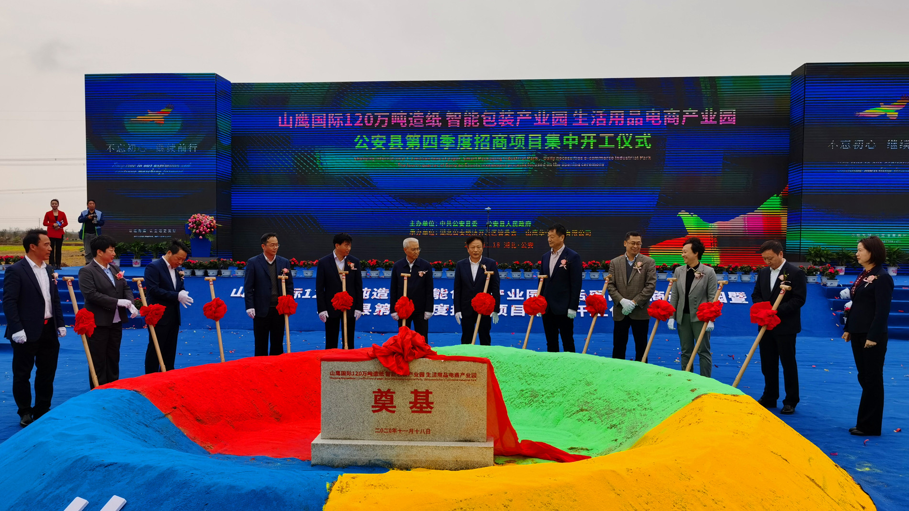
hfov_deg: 61.0
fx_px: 771
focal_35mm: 32
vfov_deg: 36.7
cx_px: 456
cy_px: 264
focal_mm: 5.56
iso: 50
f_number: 1.6
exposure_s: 1/2639
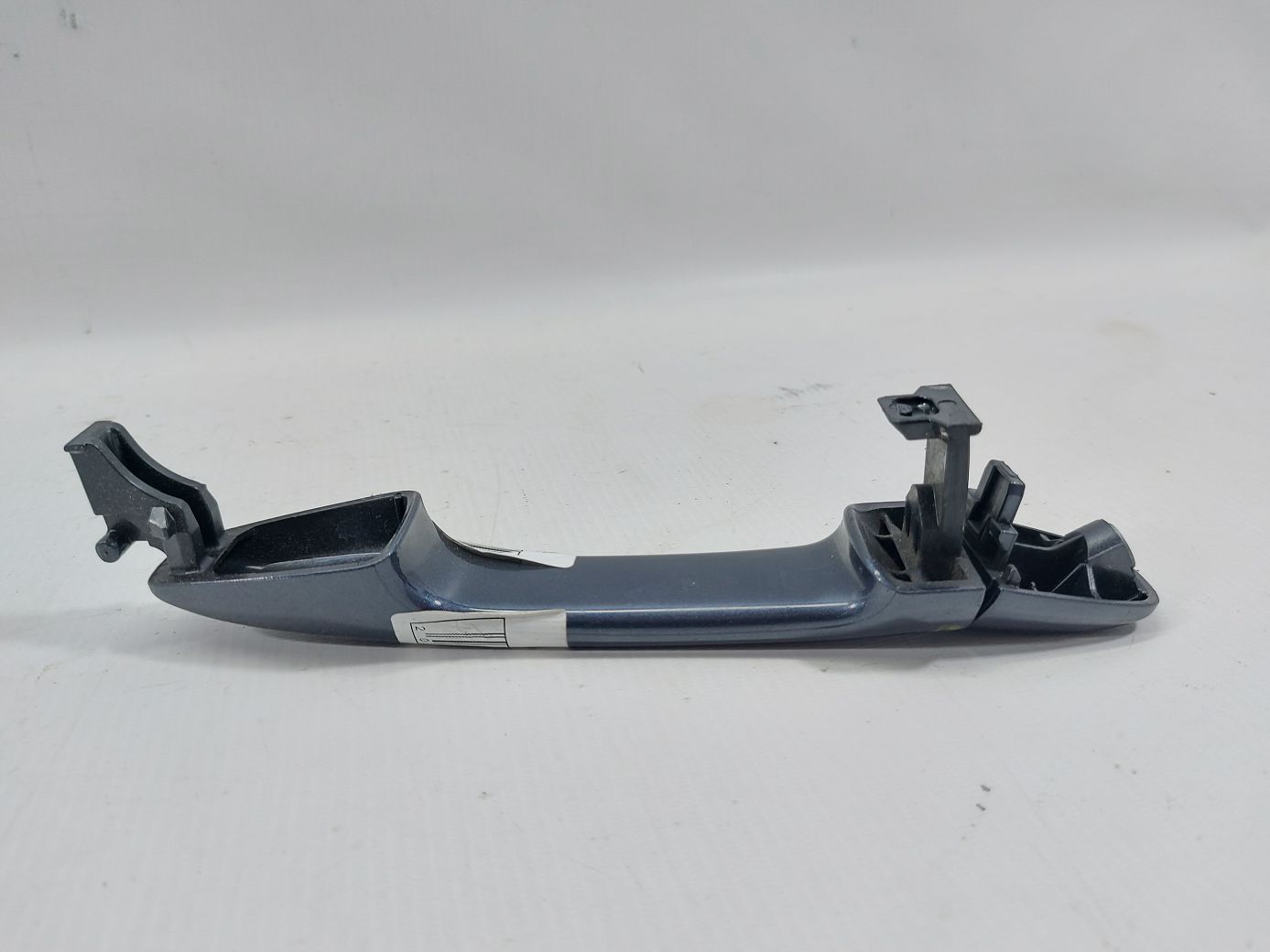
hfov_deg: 71.6
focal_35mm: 24
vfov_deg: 56.8
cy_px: 476
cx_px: 635
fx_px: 880
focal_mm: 5.23
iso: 80
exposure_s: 1/50
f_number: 1.8
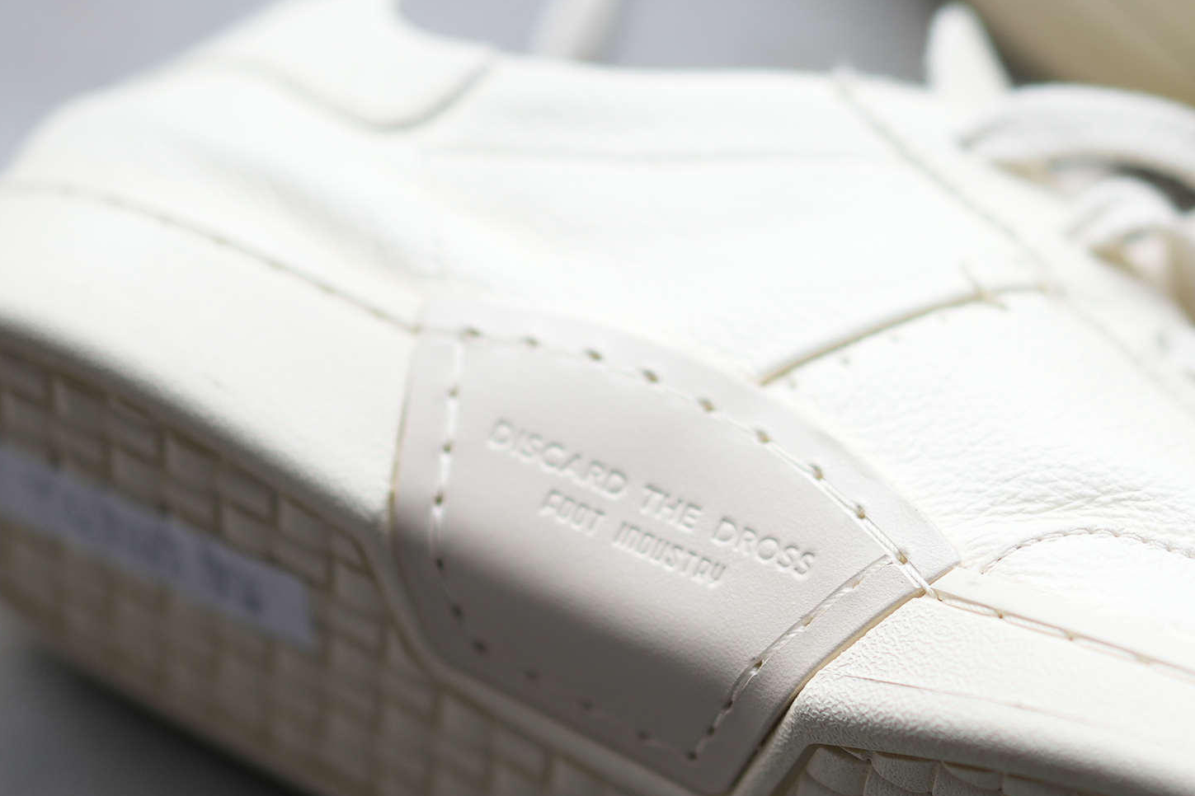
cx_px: 840
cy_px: 491
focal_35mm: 133
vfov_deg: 10.3
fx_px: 4415
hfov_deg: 15.4
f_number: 1.8
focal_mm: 55
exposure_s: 1/90
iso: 100
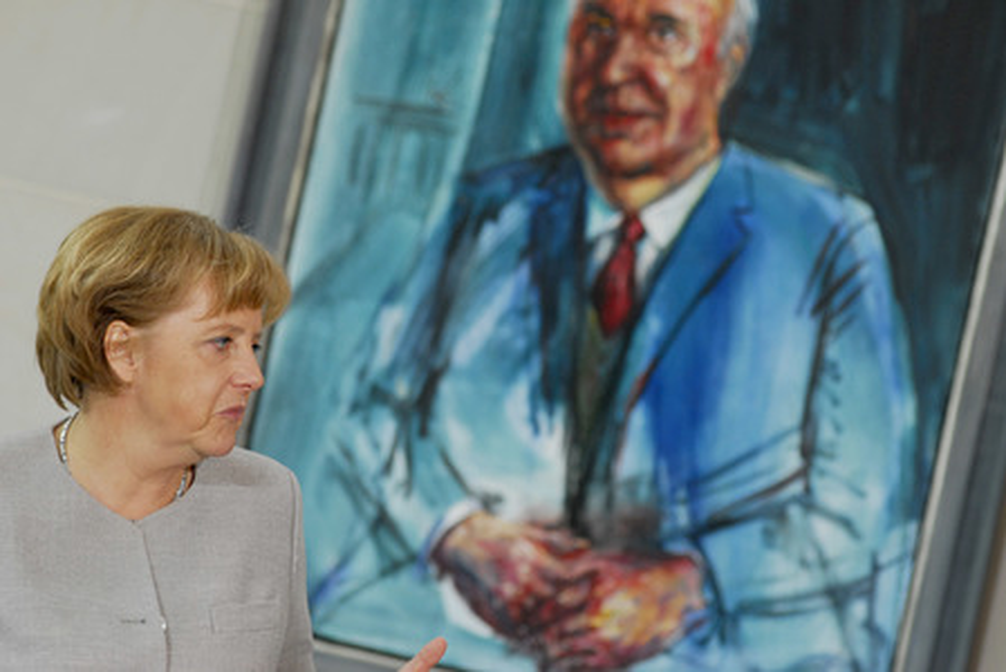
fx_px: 6082
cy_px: 336
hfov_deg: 9.5
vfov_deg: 6.3
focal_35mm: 218
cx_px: 503
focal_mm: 145
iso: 500
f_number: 4.5
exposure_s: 1/400
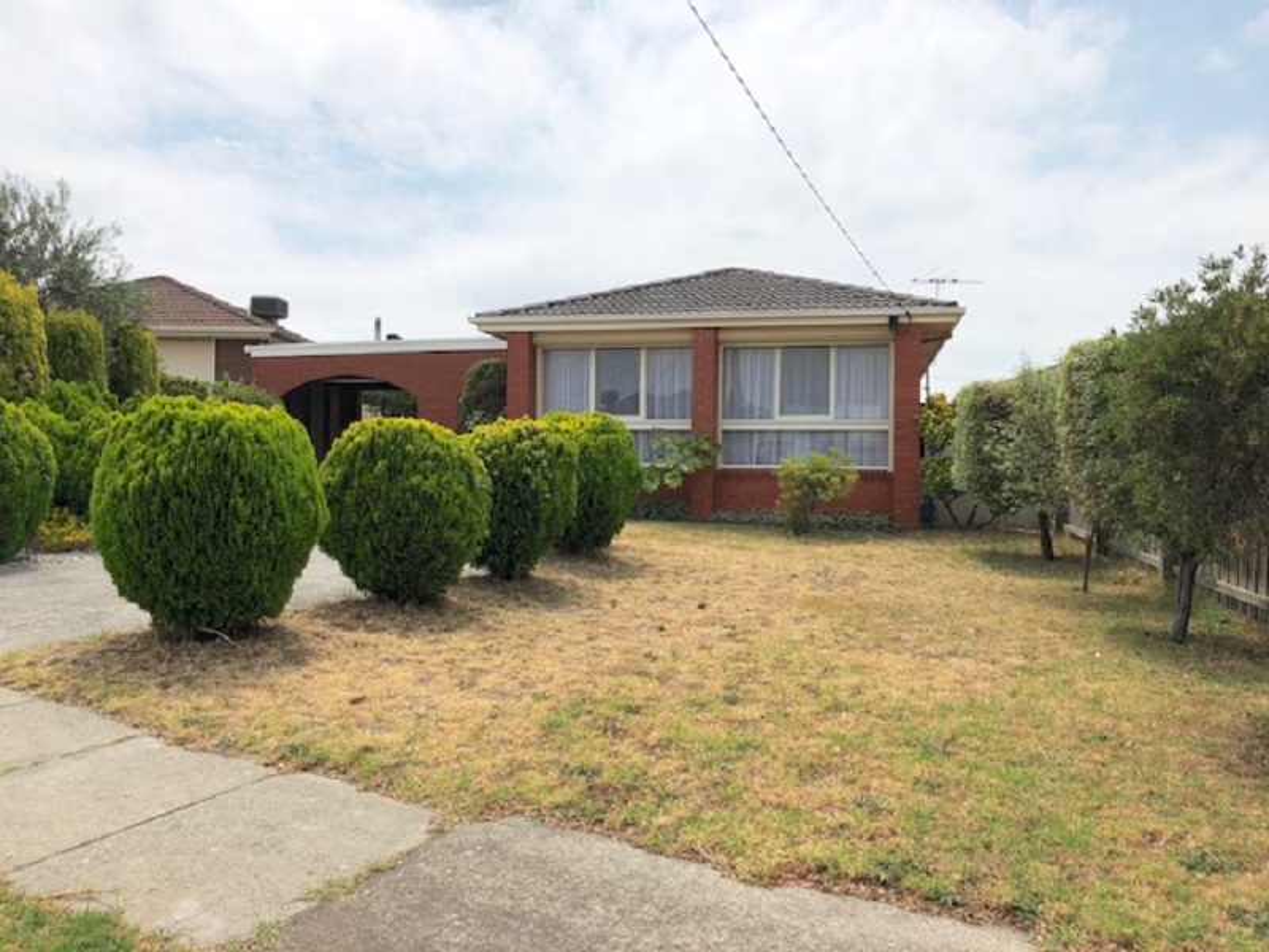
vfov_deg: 48.2
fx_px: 1063
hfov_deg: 61.7
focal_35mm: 29
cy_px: 476
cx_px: 634
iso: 20
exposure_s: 1/4049
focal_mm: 3.99
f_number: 1.8
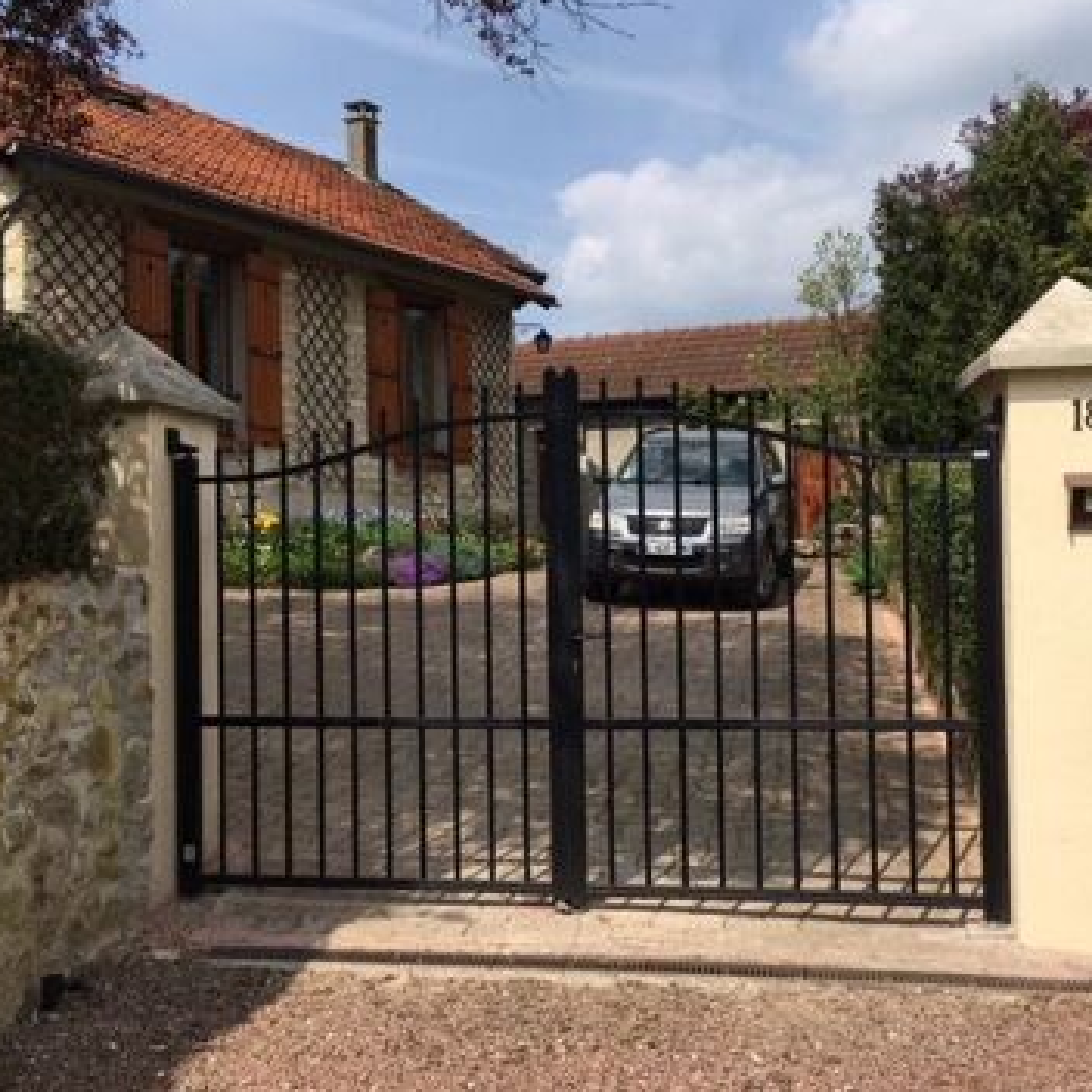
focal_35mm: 35
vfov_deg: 47.2
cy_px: 543
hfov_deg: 47.1
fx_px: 1249
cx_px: 614
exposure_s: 1/2024
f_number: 2.2
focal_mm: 4.15
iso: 25
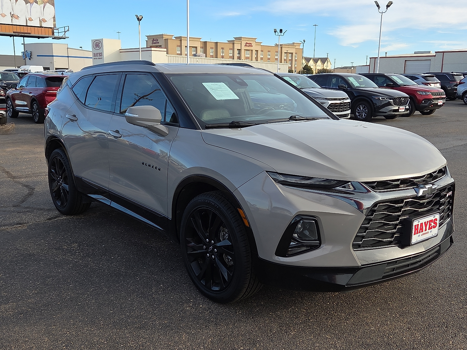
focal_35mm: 35
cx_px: 234
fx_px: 472
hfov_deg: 52.6
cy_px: 175
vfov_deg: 40.7
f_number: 1.8
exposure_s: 1/2500
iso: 76
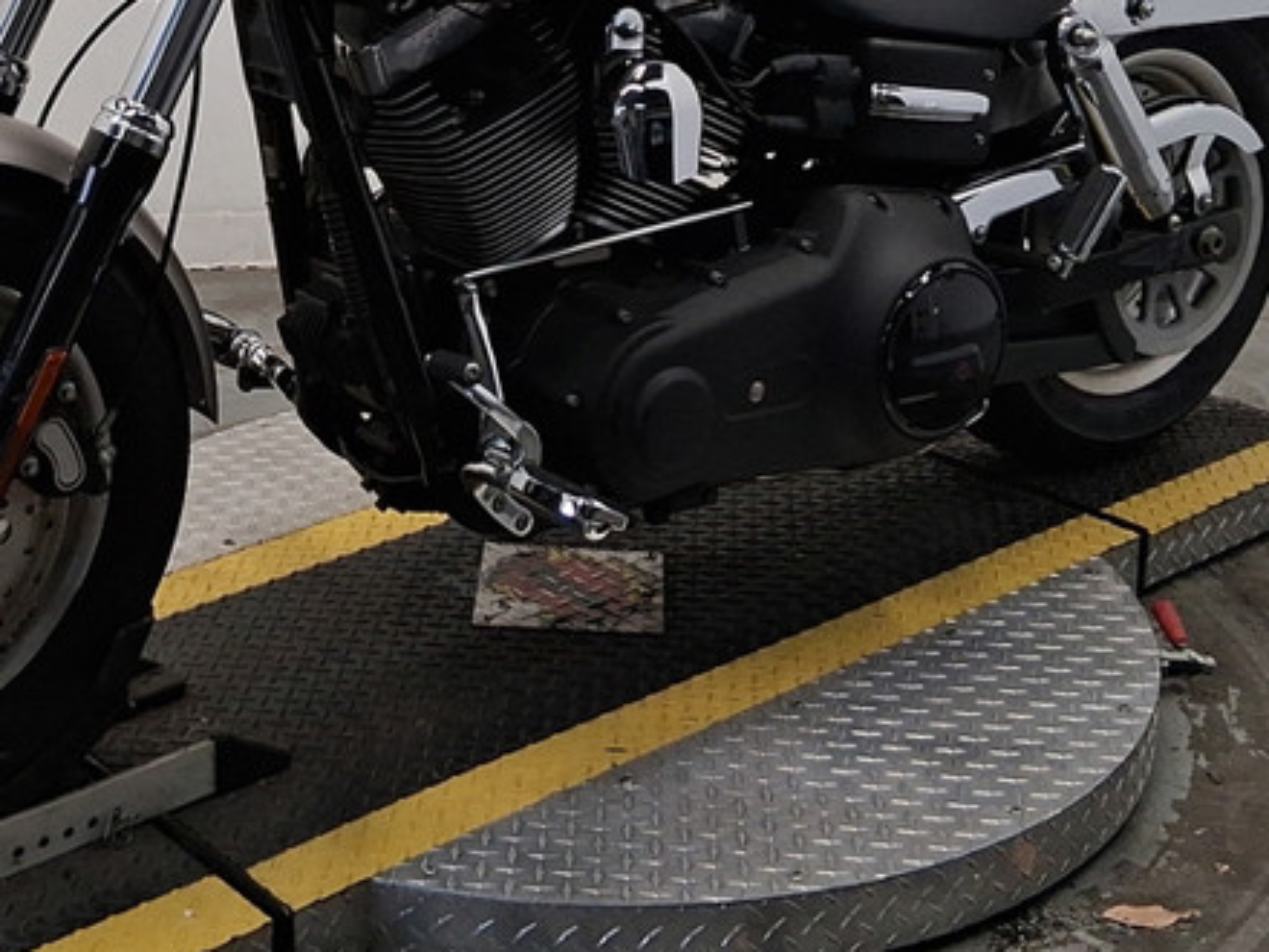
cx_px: 293
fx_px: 2310
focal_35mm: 63
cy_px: 20
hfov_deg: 30.1
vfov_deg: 22.5
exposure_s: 1/120
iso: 120
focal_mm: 3.98
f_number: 1.8
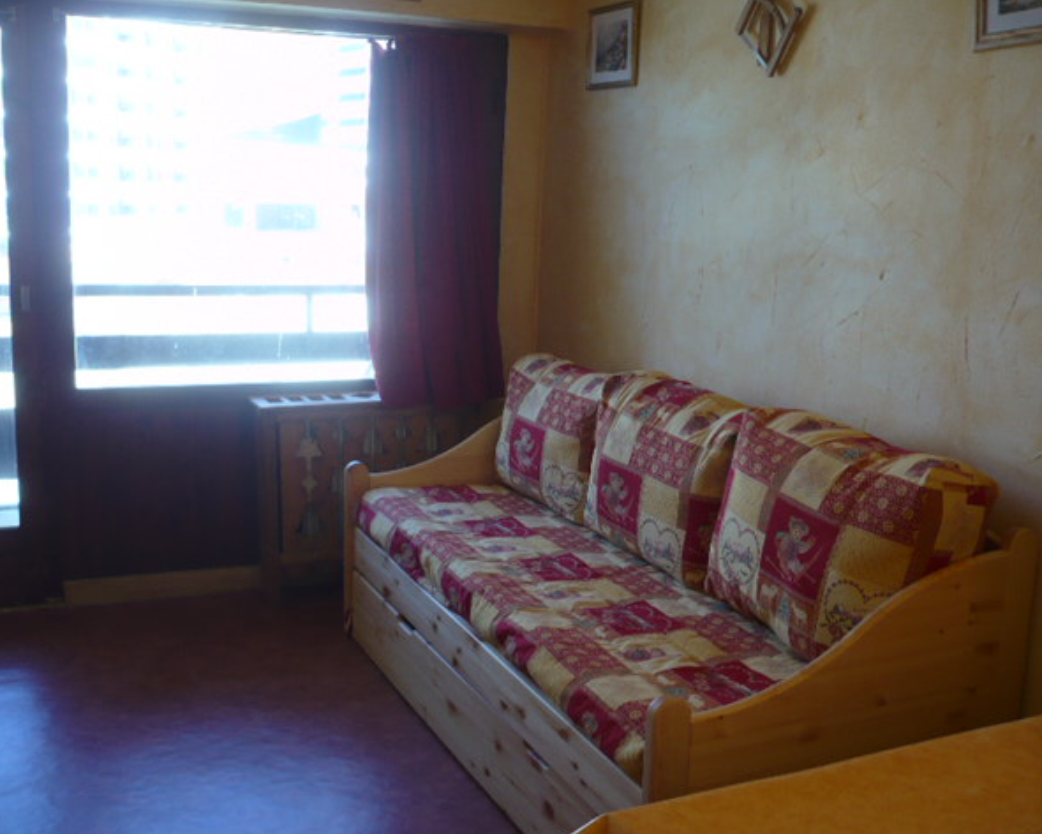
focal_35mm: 37
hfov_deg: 49.0
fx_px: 1141
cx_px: 554
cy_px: 416
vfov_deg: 40.1
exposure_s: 1/40
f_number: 2.8
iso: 100
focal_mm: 5.8
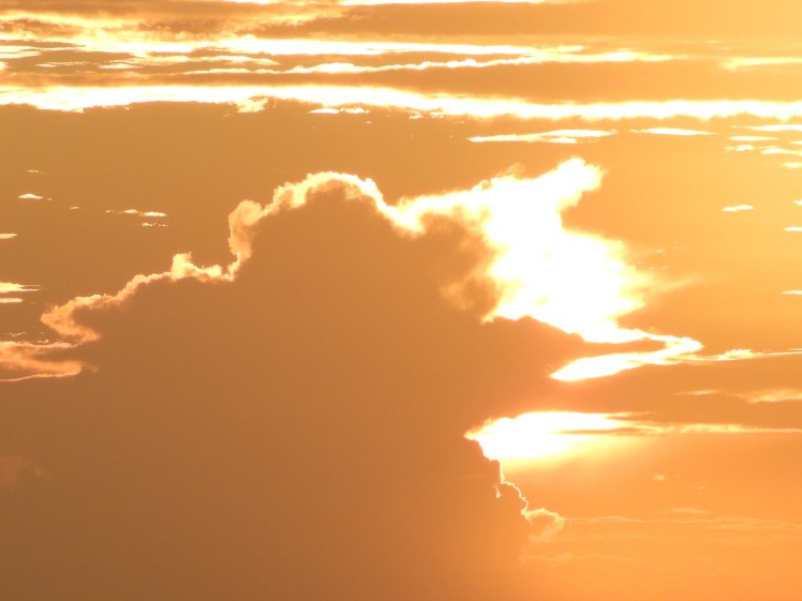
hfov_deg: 3.1
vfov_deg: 2.3
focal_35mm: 635
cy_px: 550
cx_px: 311
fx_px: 14712
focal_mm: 59.1
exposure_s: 1/200
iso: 100
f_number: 5.5
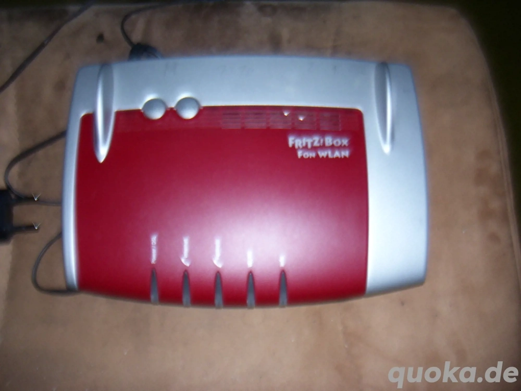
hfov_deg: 50.1
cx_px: 260
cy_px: 196
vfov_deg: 38.7
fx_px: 557
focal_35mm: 37
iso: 125
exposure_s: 1/60
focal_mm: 6
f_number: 2.7
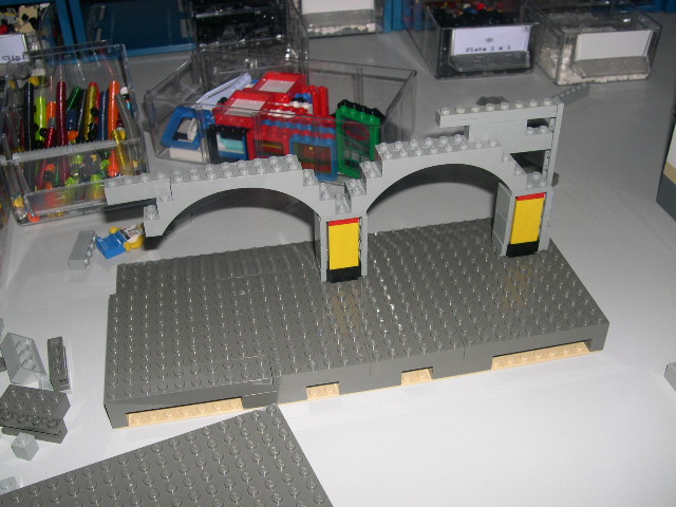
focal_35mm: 38
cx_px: 338
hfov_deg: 49.0
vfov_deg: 37.7
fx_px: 742
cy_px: 254
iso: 100
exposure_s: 1/60
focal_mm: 8
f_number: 7.6
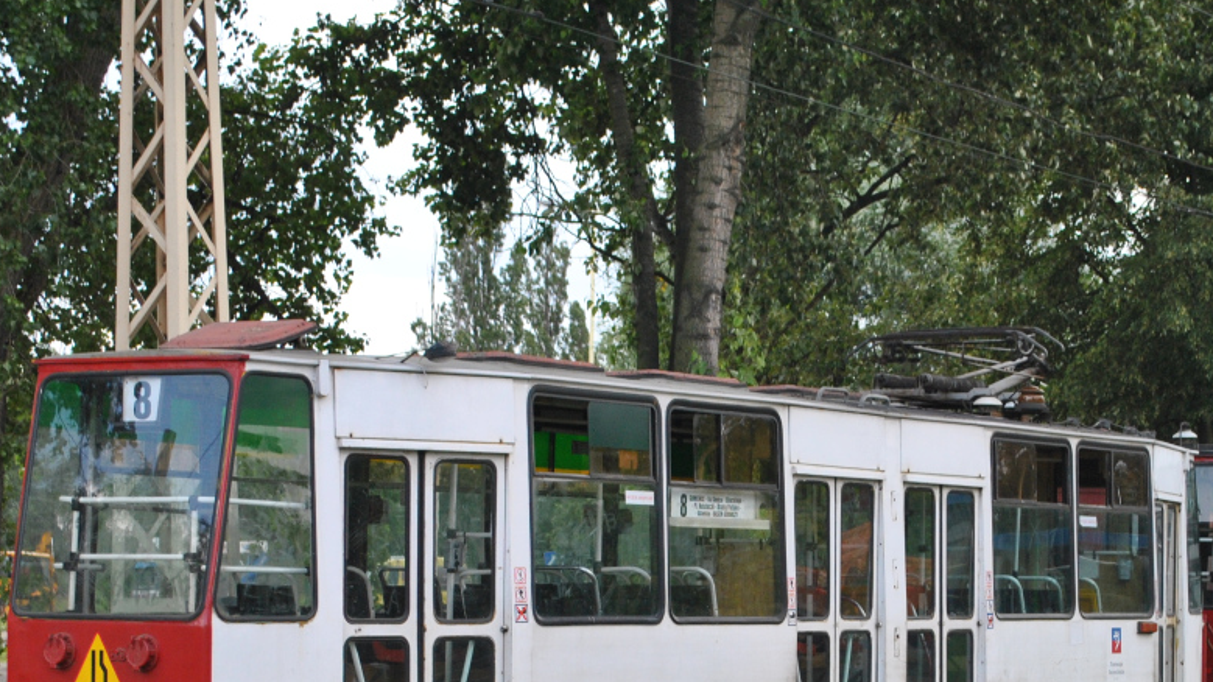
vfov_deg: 11.5
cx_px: 754
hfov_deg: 20.3
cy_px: 618
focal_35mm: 105
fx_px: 3377
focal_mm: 40
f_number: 5.3
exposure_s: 1/500
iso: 360
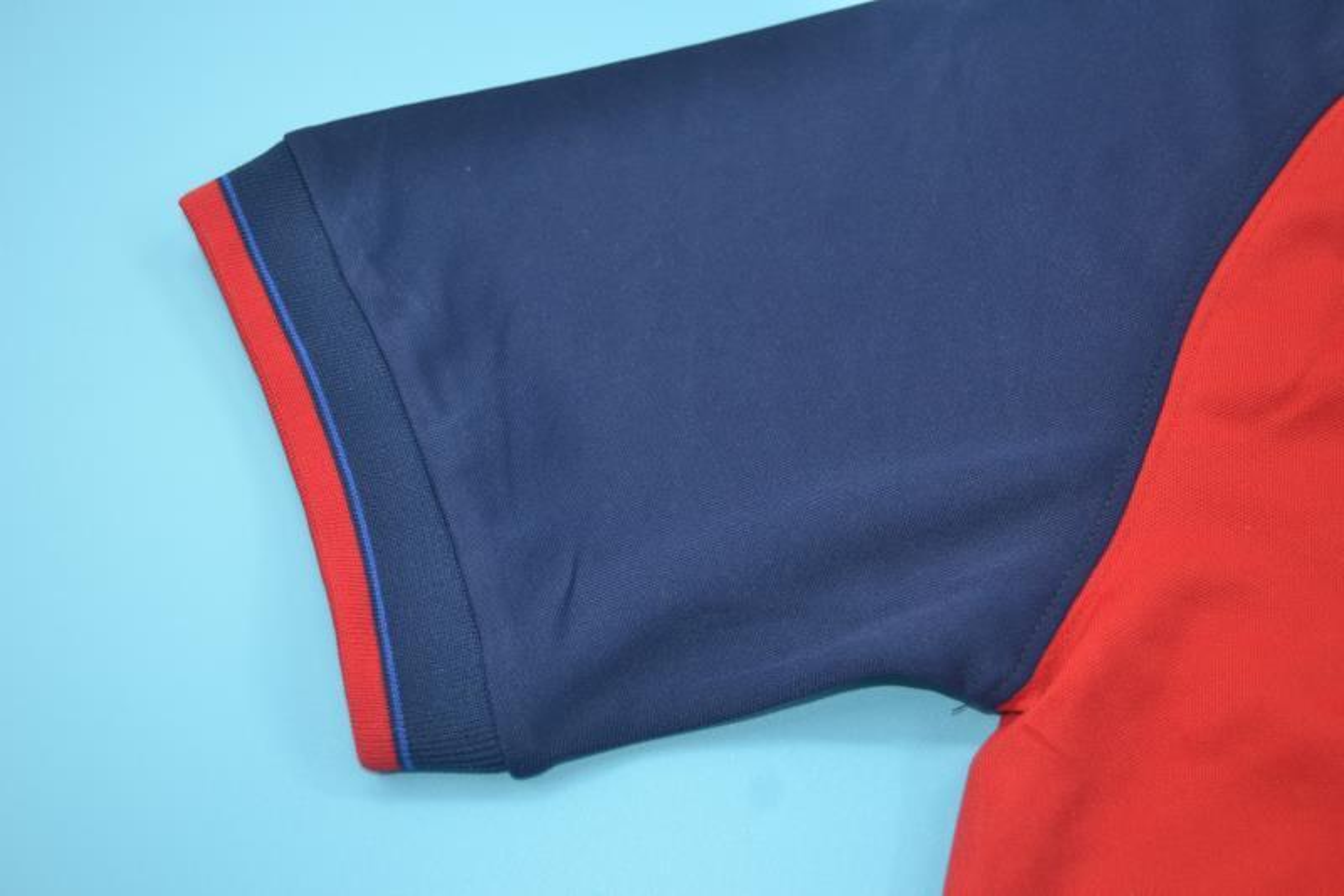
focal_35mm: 48
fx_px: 1792
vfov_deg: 28.1
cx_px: 672
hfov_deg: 41.1
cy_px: 448
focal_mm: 32
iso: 200
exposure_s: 1/60
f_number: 4.8
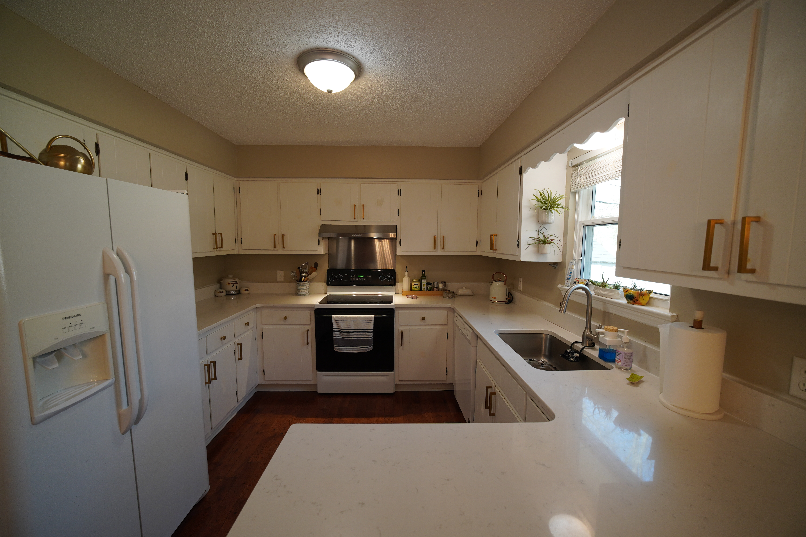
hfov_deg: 106.3
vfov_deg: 83.3
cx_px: 403
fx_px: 302
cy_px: 268
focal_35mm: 14
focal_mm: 9
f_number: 2.8
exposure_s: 1/30
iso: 160
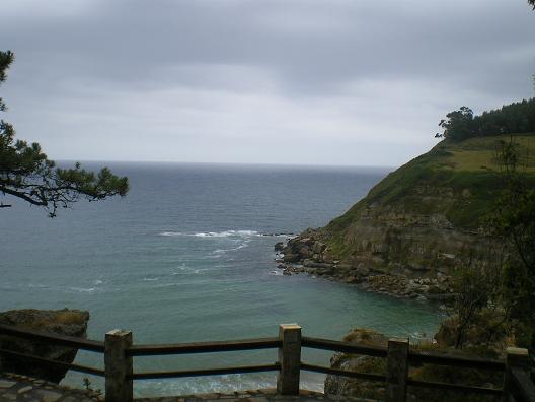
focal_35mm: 38
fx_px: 587
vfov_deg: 37.7
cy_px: 201
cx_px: 268
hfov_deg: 49.0
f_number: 4.6
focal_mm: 6.3
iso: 64
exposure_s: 1/320
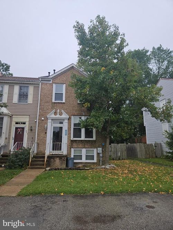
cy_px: 115
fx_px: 153
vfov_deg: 73.9
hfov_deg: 58.9
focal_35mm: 23
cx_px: 86
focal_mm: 5.4
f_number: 1.8
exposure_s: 1/461
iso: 25
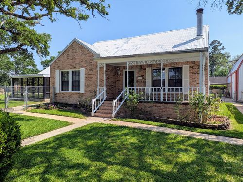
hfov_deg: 71.5
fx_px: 169
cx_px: 122
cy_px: 91
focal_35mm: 24
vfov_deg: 56.9
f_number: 1.85
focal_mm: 6.81
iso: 46
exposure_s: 1/2096
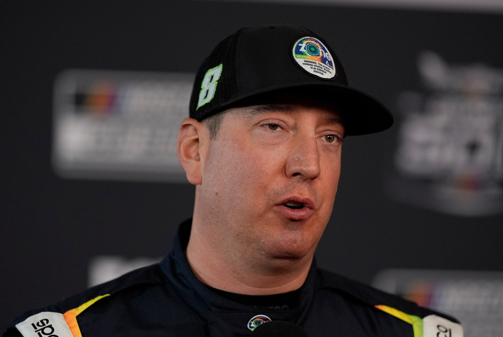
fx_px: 2825
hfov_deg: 10.2
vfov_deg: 6.8
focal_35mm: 202
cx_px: 252
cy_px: 168
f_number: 1.8
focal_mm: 135
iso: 2000
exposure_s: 1/2500
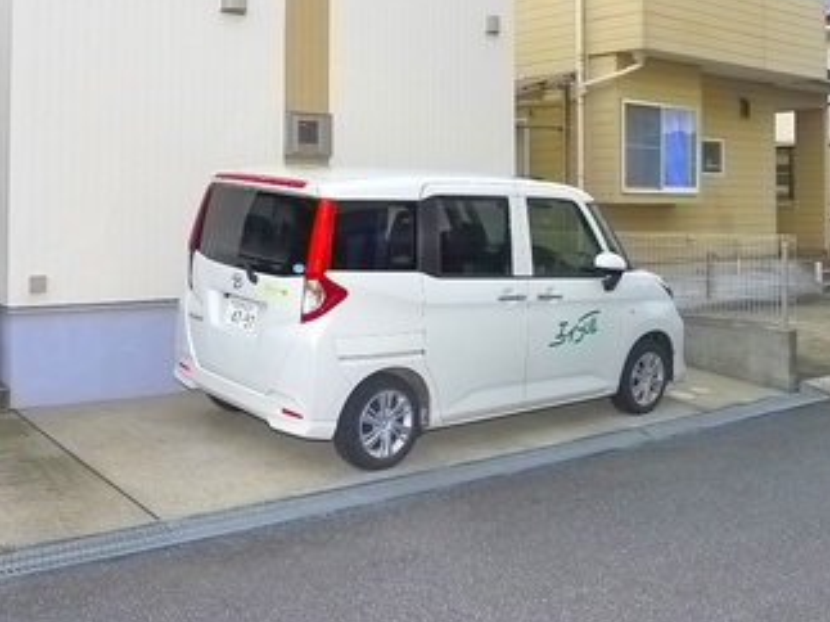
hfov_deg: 36.8
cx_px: 403
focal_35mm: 52
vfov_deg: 27.8
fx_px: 1246
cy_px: 189
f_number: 2.8
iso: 400
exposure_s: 1/250
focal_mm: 5.1
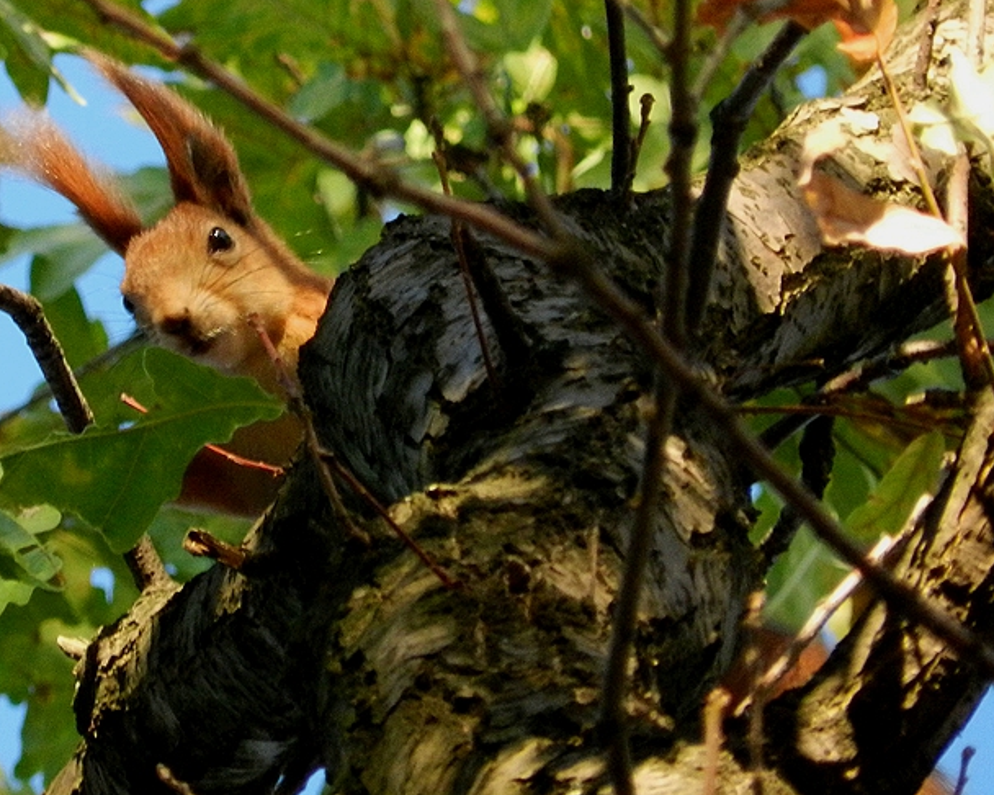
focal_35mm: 1301
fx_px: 38261
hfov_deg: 1.5
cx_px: 217
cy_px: 198
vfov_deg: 1.2
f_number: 5.7
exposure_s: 1/250
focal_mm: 144
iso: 800
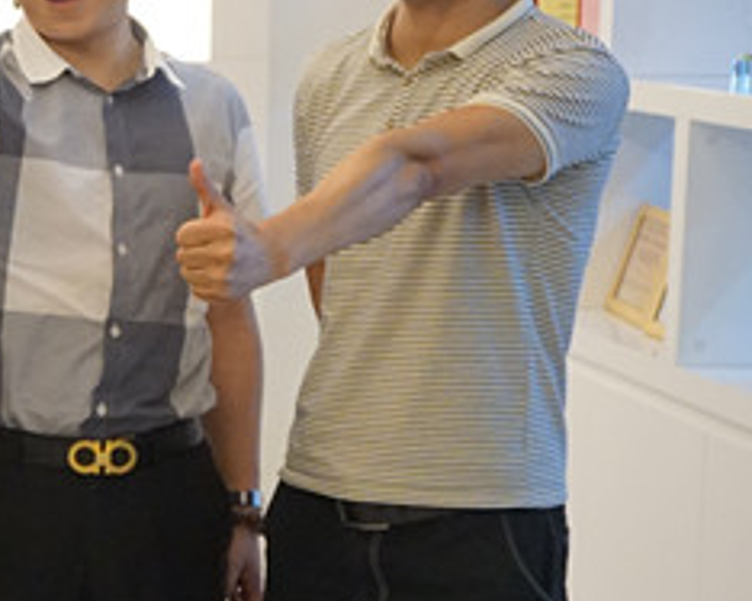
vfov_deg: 13.9
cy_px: 291
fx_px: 2461
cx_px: -405
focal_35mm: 111
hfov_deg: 15.8
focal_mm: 23
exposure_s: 1/160
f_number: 4
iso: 2500
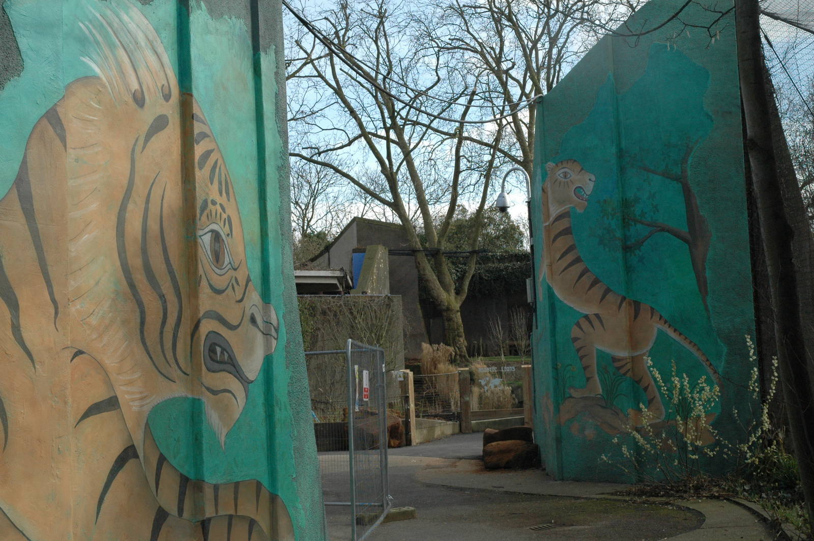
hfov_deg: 37.9
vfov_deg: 25.7
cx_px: 407
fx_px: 1186
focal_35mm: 52
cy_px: 270
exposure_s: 1/320
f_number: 9
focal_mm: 35
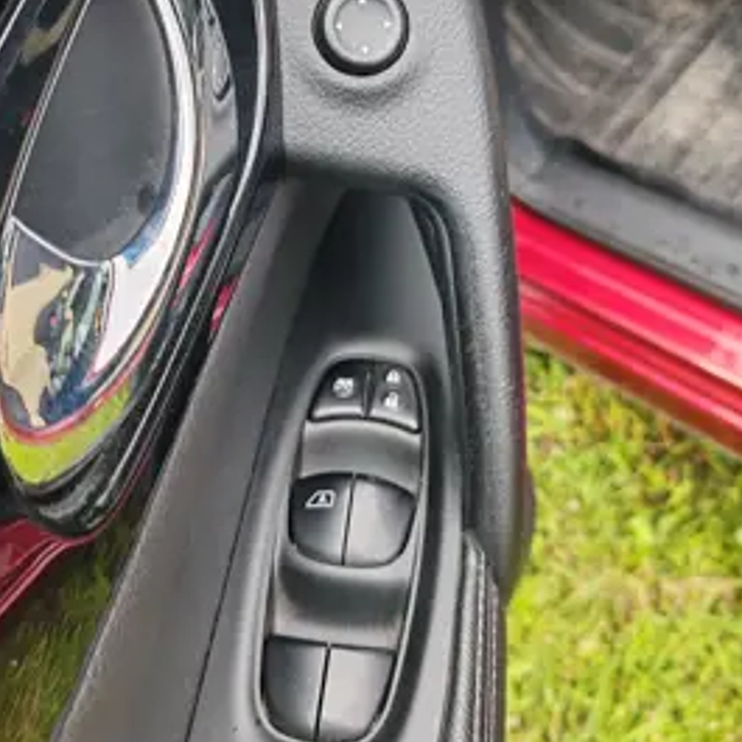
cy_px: 286
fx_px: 873
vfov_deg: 45.7
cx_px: 358
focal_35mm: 36
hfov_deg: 46.0
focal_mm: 6.12
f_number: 1.9
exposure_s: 1/100
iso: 64
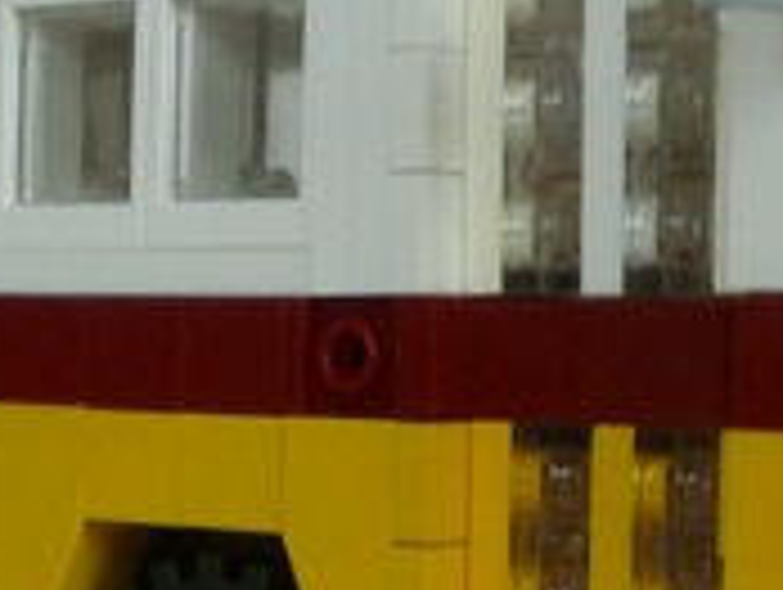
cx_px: 148
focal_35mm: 133
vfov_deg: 11.2
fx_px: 3013
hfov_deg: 14.7
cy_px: 410
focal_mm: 5.2
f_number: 3.3
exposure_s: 1/30
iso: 320
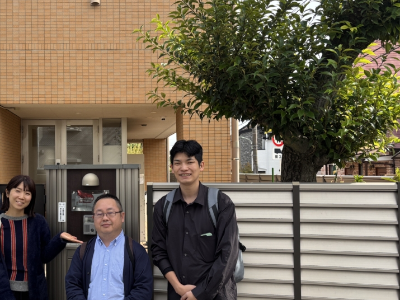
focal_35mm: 40
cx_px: 113
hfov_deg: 45.6
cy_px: 161
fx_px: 462
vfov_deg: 35.9
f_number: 1.6
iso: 50
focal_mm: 5.96
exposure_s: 1/837
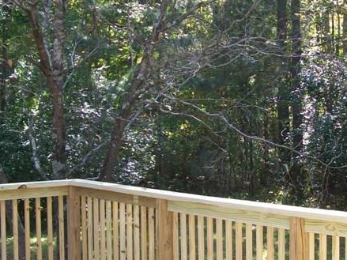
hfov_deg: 23.3
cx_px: 198
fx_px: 842
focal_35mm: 84
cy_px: 104
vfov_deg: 17.5
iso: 64
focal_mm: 6
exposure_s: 1/100
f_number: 2.7
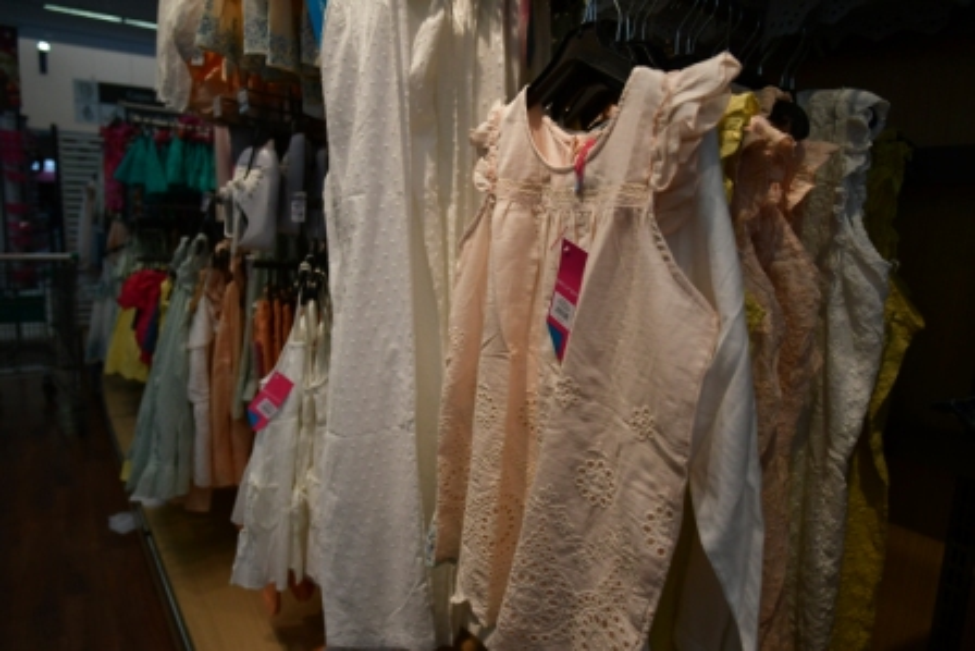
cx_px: 488
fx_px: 650
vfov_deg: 53.2
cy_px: 326
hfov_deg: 73.7
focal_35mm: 24
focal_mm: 16
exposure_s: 1/2000
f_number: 3.2
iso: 1250
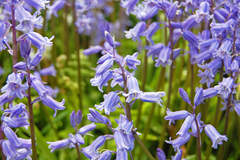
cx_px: 120
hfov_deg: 35.1
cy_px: 80
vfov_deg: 23.7
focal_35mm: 57
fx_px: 380
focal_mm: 38
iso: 200
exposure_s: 1/100
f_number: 6.3
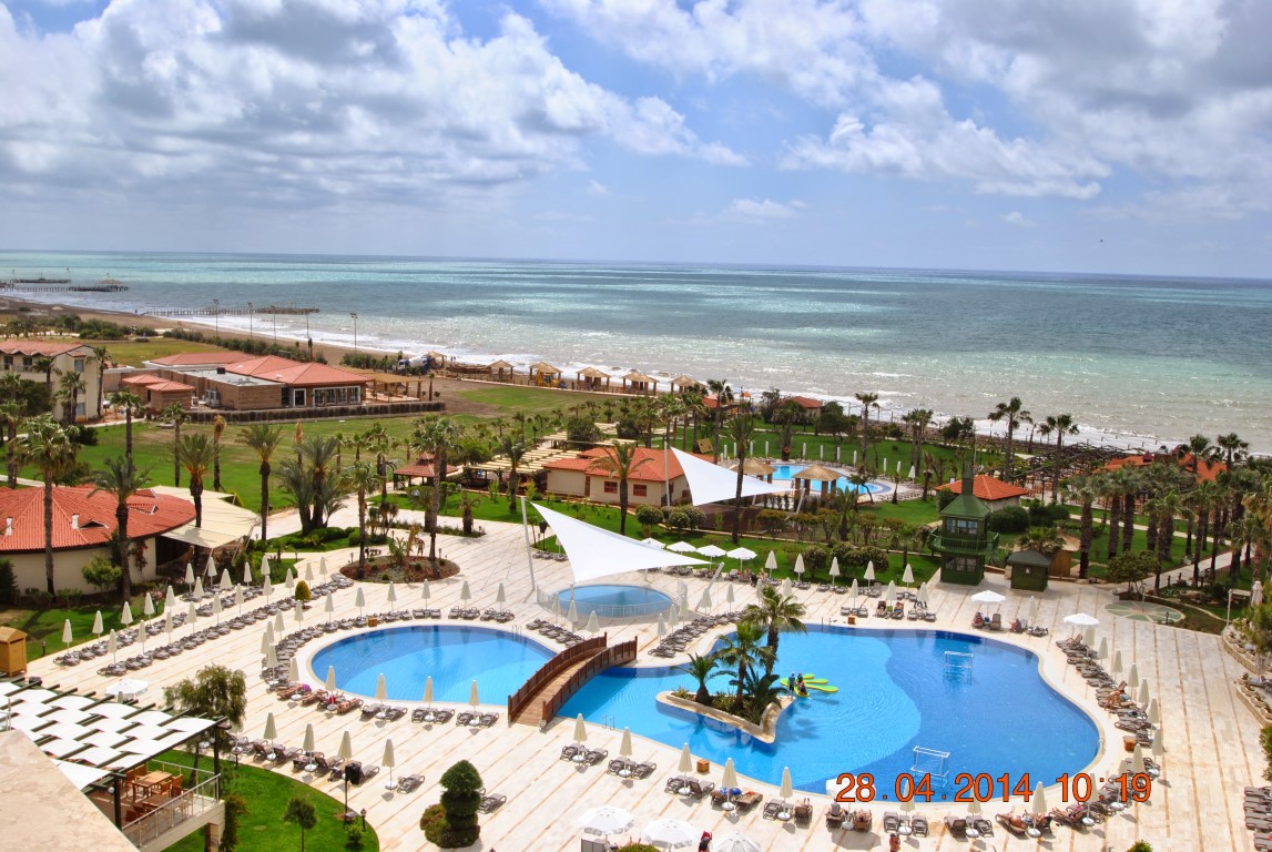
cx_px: 636
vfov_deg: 37.0
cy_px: 426
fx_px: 1274
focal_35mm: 36
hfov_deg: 53.1
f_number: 9
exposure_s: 1/320
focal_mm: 24
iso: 100
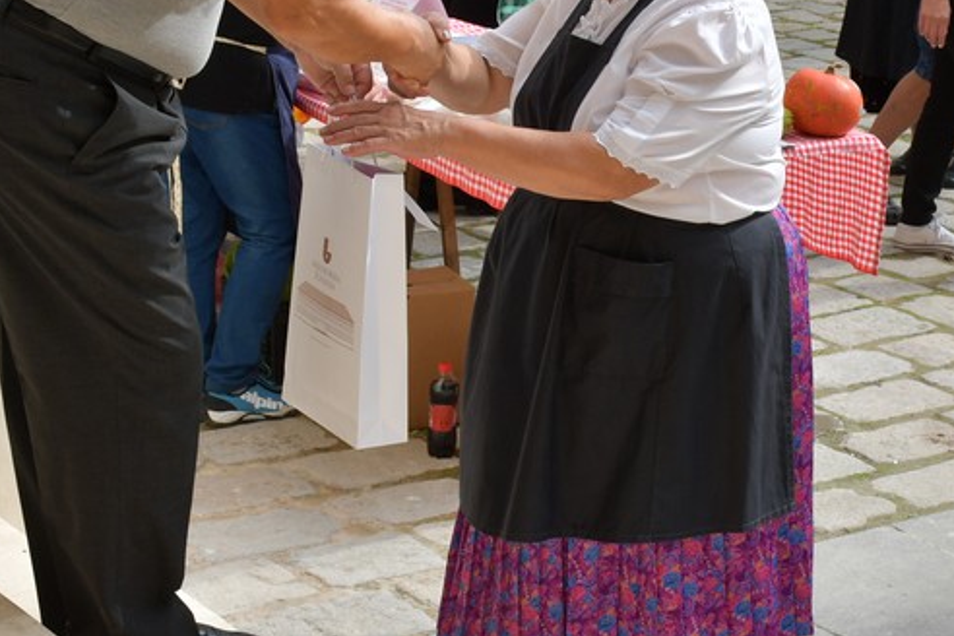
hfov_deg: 20.3
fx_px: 2650
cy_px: 214
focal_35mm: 100
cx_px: 630
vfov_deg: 13.7
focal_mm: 32
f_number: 8
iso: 140
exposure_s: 1/250
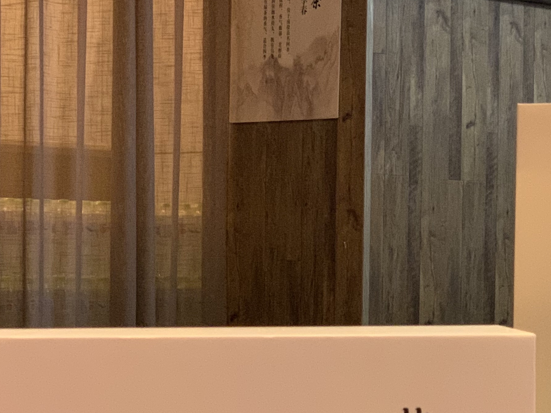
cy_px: 294
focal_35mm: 117
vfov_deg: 12.6
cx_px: 385
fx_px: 1862
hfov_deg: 16.8
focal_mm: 6
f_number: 2.4
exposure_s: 1/50
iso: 400
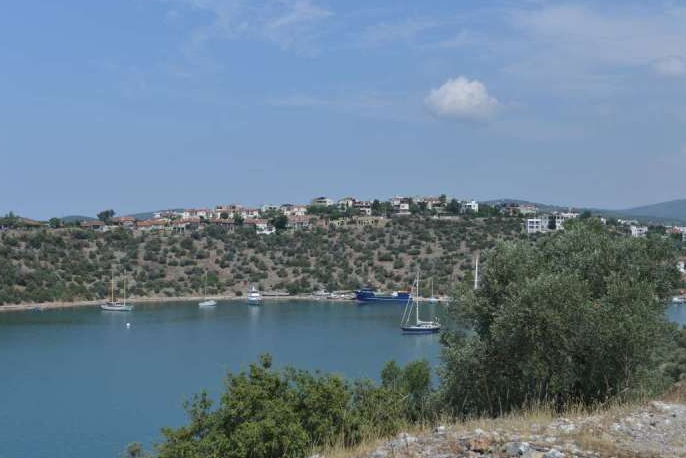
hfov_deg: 46.3
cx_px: 312
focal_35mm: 42
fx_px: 801
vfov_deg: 31.9
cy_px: 244
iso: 100
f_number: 6.3
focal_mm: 36
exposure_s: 1/250
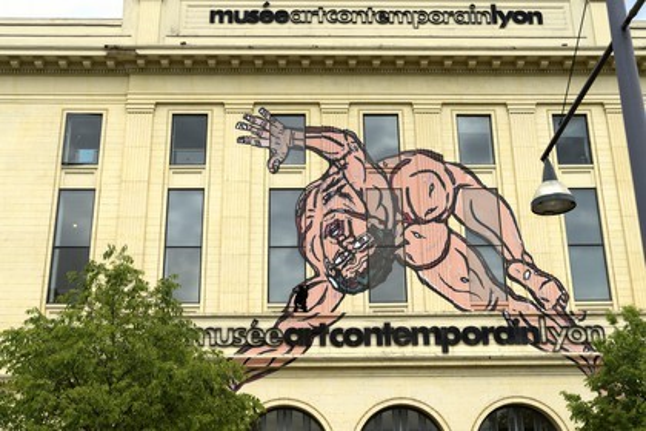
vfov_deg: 28.1
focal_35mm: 48
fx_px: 861
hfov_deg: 41.1
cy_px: 216
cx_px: 323
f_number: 10
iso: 200
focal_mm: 48
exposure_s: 1/320
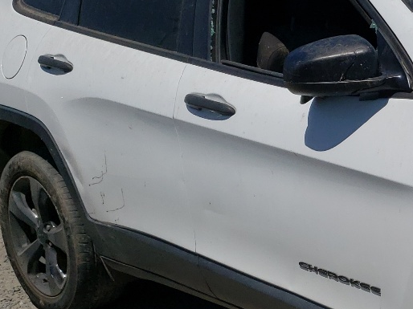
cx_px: 552
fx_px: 966
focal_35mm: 81
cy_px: 238
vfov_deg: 18.1
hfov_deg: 21.6
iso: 50
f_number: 1.5
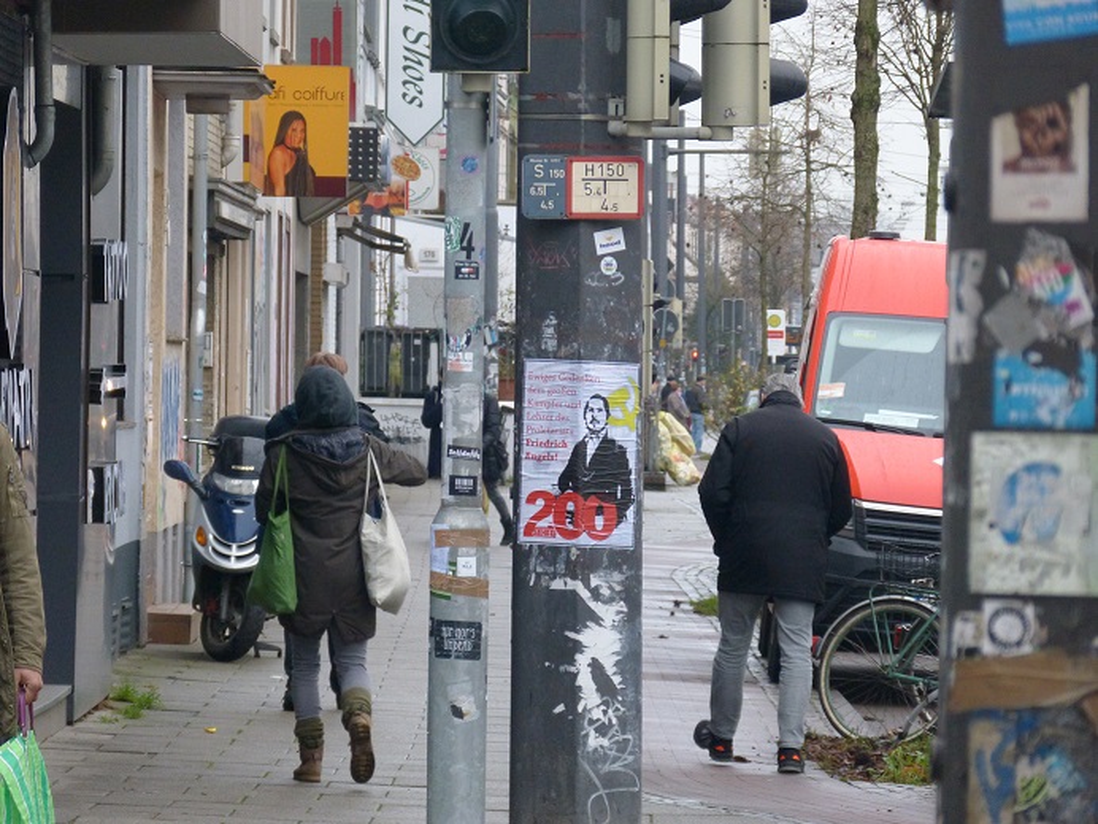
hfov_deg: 7.1
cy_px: 412
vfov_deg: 5.3
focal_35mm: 278
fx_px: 8818
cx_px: 549
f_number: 4
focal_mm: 50
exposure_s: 1/100
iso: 400
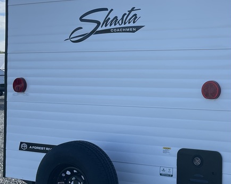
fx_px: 410
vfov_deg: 25.3
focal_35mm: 60
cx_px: 209
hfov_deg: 30.1
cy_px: 77
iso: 32
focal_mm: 4.2
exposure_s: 1/2747
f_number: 1.6
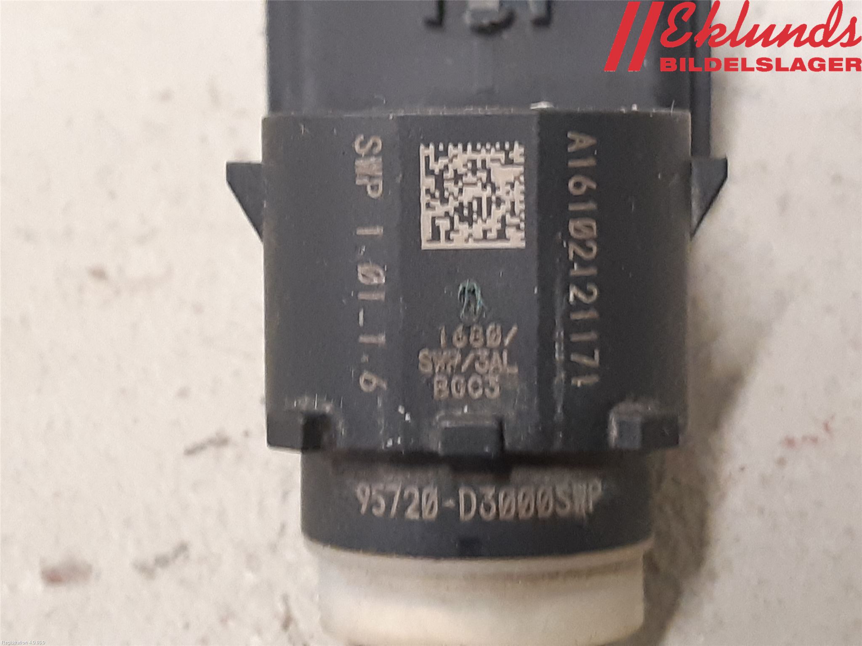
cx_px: 431
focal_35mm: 26
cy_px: 323
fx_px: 647
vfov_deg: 53.1
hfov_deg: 67.3
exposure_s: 1/33
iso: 250
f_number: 1.7
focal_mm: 3.93
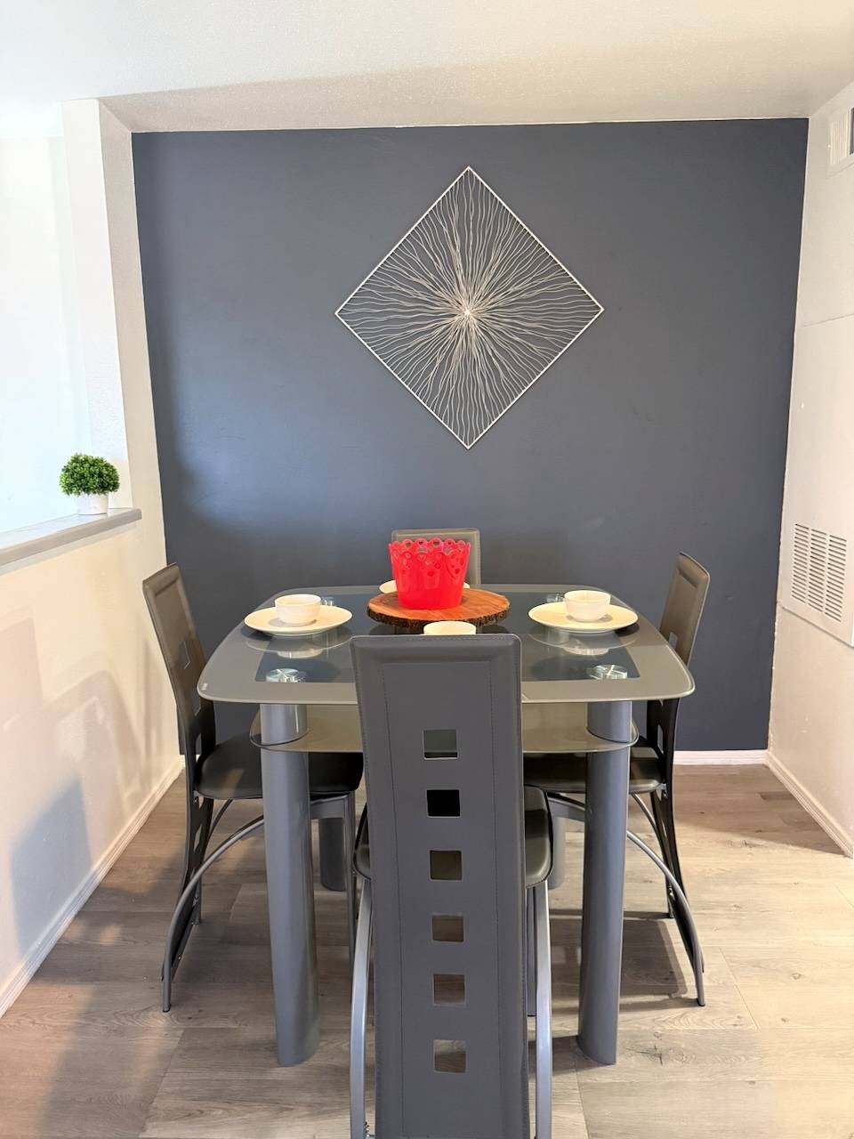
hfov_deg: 56.8
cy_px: 570
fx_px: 789
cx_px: 427
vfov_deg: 71.6
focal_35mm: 24
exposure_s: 1/60
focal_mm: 6.76
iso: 800
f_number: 1.78
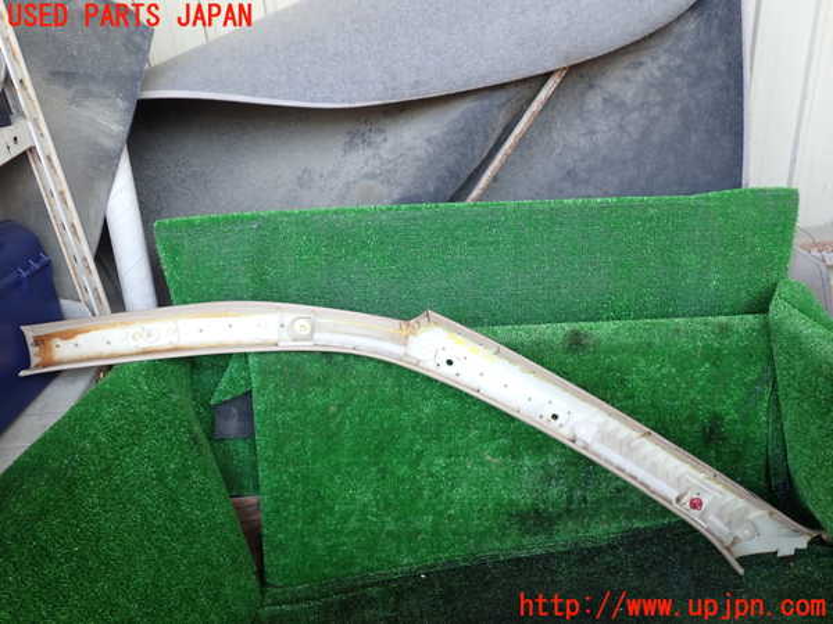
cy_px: 312
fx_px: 722
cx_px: 416
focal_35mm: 30
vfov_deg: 46.8
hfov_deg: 60.0
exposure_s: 1/60
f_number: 2.3
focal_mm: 5.4
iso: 200
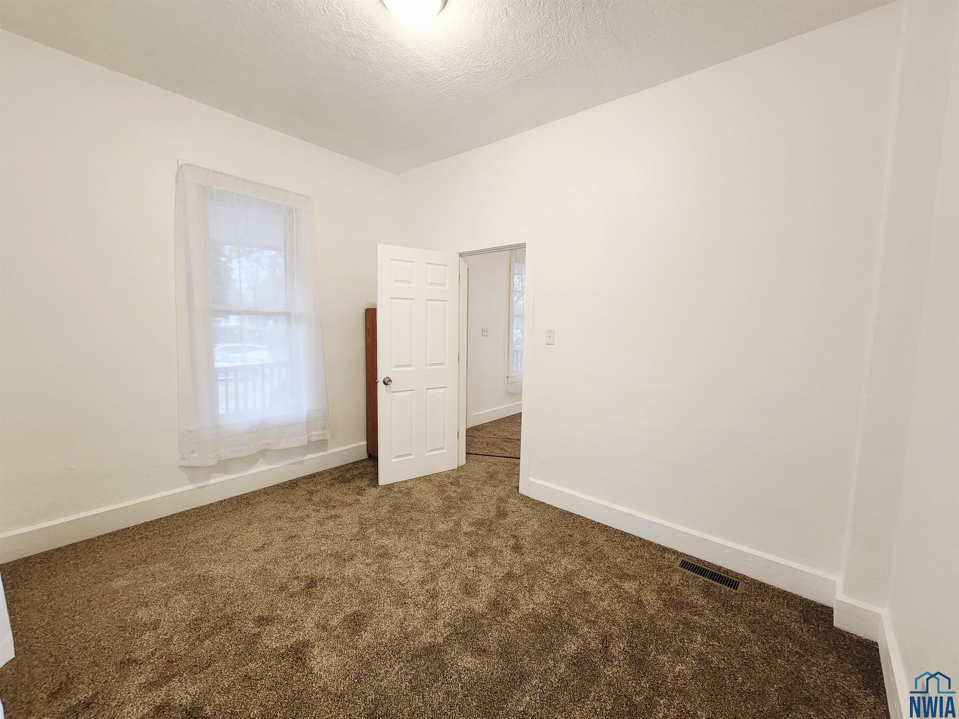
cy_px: 360
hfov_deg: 106.2
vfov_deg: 89.9
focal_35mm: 13
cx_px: 480
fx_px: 360
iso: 320
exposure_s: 1/60.2
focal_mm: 2.2
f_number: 2.2
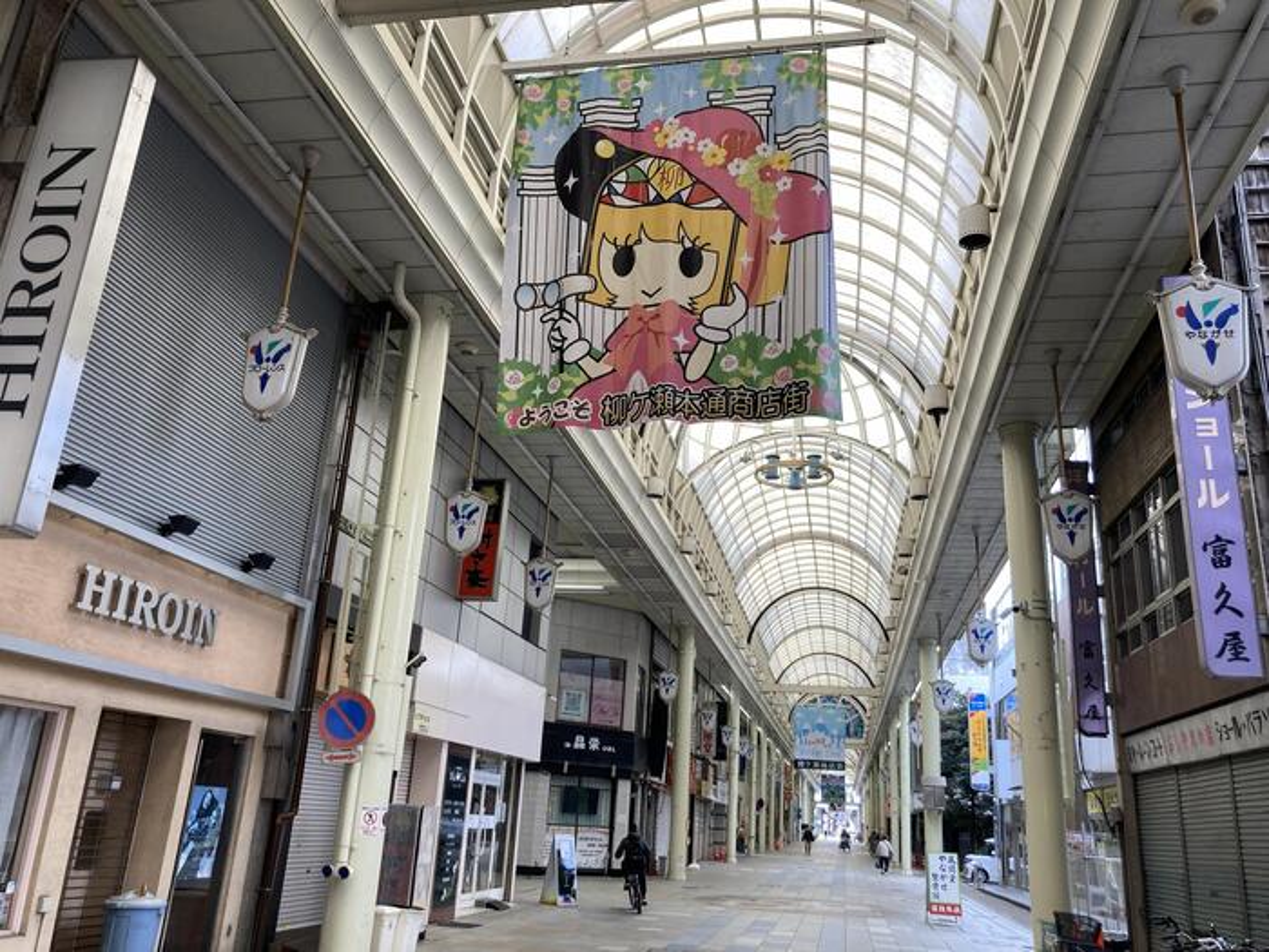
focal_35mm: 28
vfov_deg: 49.7
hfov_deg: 63.4
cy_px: 476
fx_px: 1026
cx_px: 634
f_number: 1.8
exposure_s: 1/120
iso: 32
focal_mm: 3.99
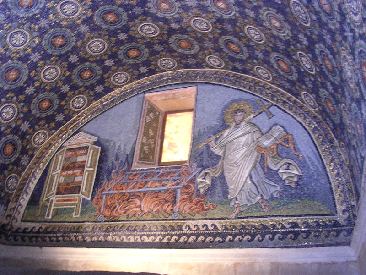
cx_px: 183
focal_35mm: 41
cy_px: 138
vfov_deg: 35.1
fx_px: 433
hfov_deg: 45.8
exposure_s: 1/1.6
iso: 400
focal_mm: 6.2
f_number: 2.9
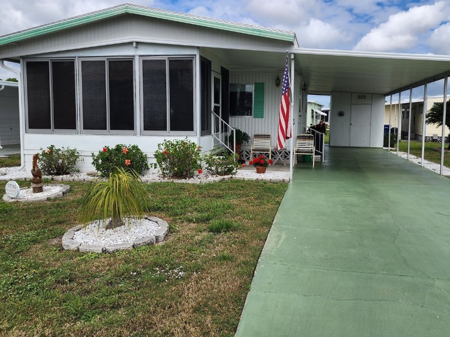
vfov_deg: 46.7
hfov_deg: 59.9
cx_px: 234
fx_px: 390
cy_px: 149
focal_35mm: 30
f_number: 1.8
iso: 12
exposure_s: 1/1380
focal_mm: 6.4
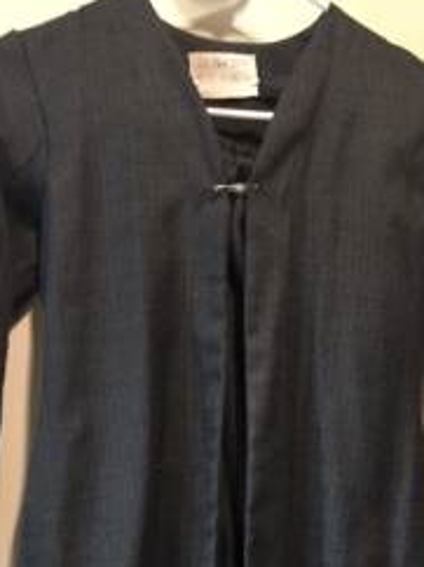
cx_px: 232
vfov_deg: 38.4
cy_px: 443
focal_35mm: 48
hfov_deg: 30.2
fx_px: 785
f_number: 2.2
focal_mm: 4.15
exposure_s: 1/15
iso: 250
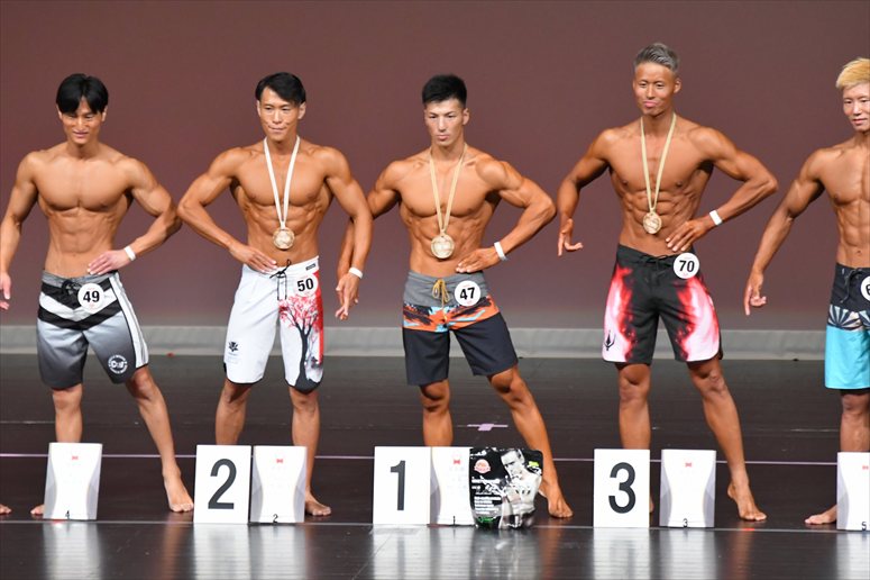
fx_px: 7247
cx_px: 435
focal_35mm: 300
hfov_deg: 6.9
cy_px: 290
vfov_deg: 4.6
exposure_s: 1/400
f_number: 5.6
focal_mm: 200
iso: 4000
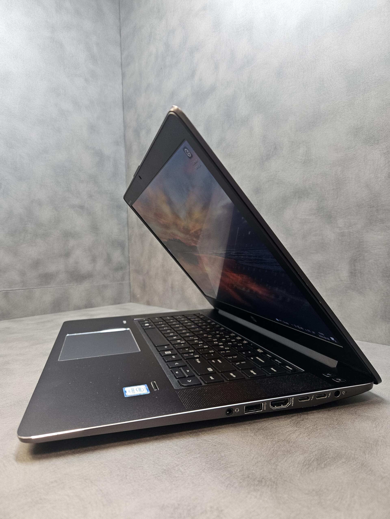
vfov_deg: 73.9
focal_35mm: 23
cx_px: 195
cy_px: 260
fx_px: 346
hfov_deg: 58.9
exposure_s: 1/100
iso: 200
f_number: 1.8
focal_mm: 5.4
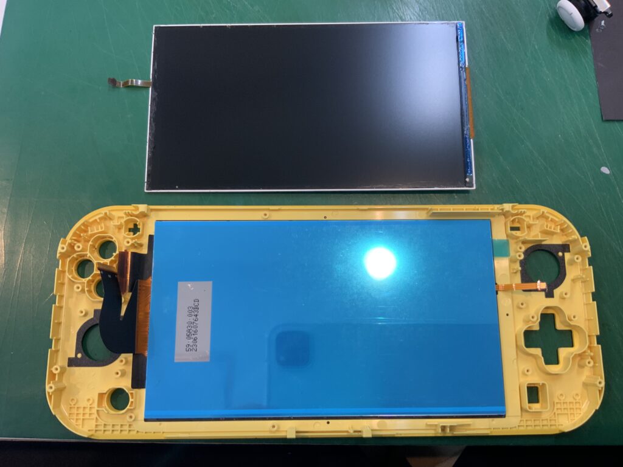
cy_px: 234
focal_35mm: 29
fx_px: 522
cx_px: 312
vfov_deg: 48.2
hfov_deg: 61.7
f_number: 1.8
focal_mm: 3
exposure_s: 1/50
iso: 50
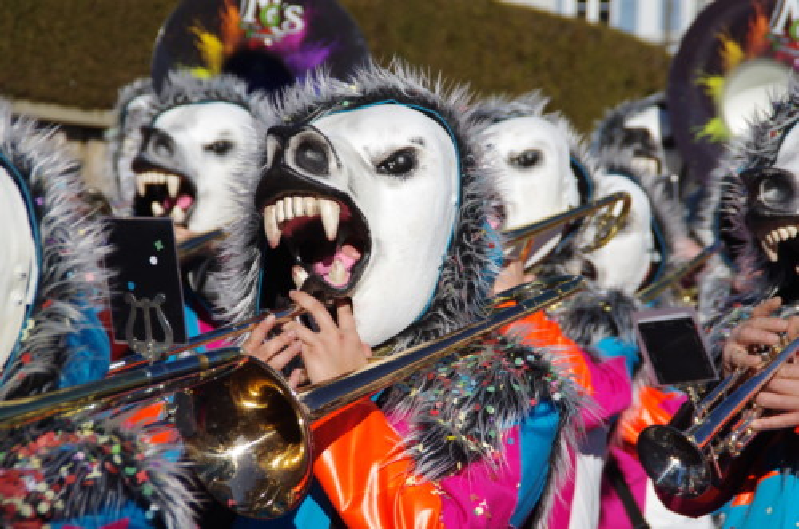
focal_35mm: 177
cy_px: 264
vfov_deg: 7.7
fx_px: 3920
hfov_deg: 11.6
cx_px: 400
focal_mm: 118
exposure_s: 1/400
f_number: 9
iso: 100
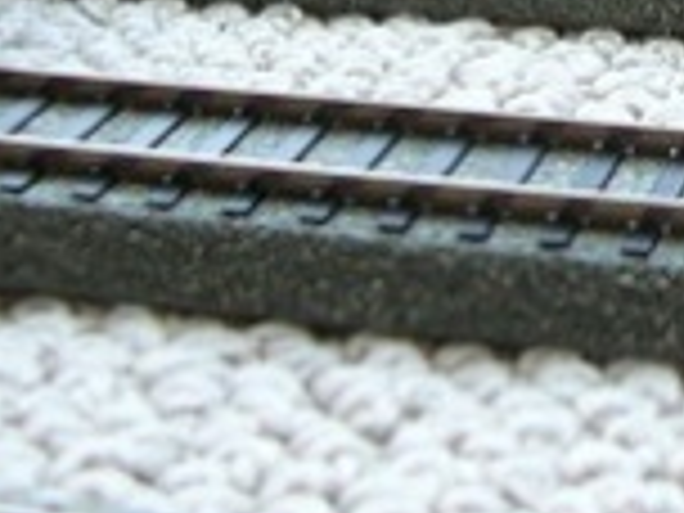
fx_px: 2272
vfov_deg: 12.3
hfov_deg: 16.2
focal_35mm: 115
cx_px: 896
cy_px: -236
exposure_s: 1/14
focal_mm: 5.8
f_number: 2.8
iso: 50
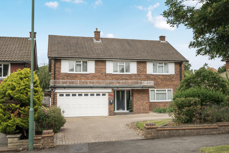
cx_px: 114
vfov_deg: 36.9
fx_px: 229
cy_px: 76
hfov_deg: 53.1
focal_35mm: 36
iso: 400
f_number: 8
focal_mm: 24
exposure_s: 1/250
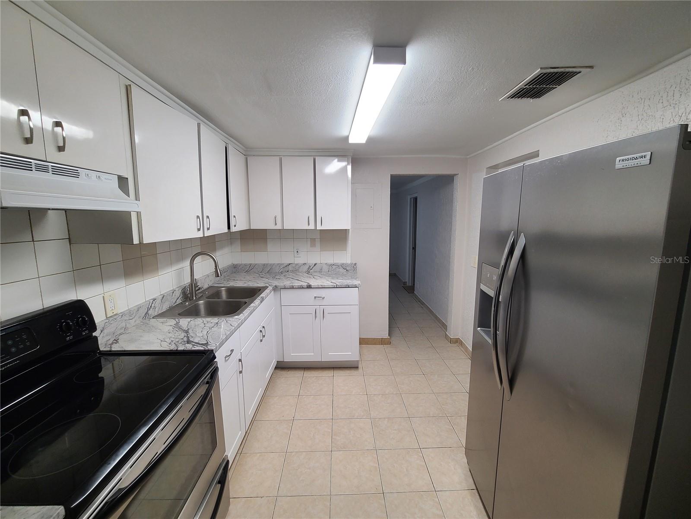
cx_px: 346
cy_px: 260
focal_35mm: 13
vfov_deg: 89.9
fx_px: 260
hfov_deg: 106.2
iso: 160
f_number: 2.2
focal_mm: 2.2
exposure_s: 1/60
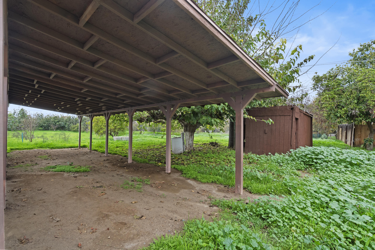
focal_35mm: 16
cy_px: 125
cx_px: 188
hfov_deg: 96.7
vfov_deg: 73.8
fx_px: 167
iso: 1600
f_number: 9
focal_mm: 16
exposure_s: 1/30
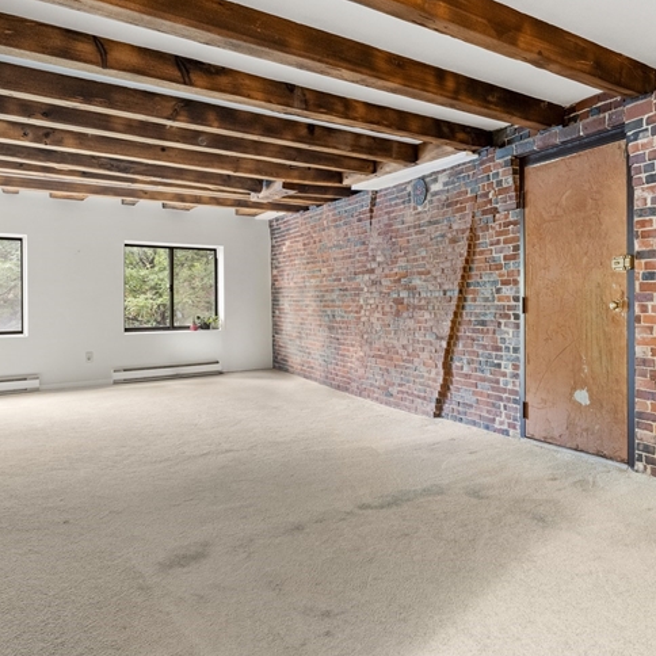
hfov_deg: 57.3
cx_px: 455
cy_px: 306
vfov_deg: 59.0
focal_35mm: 27
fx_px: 579
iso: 640
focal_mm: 15
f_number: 7.1
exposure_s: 1/1.67
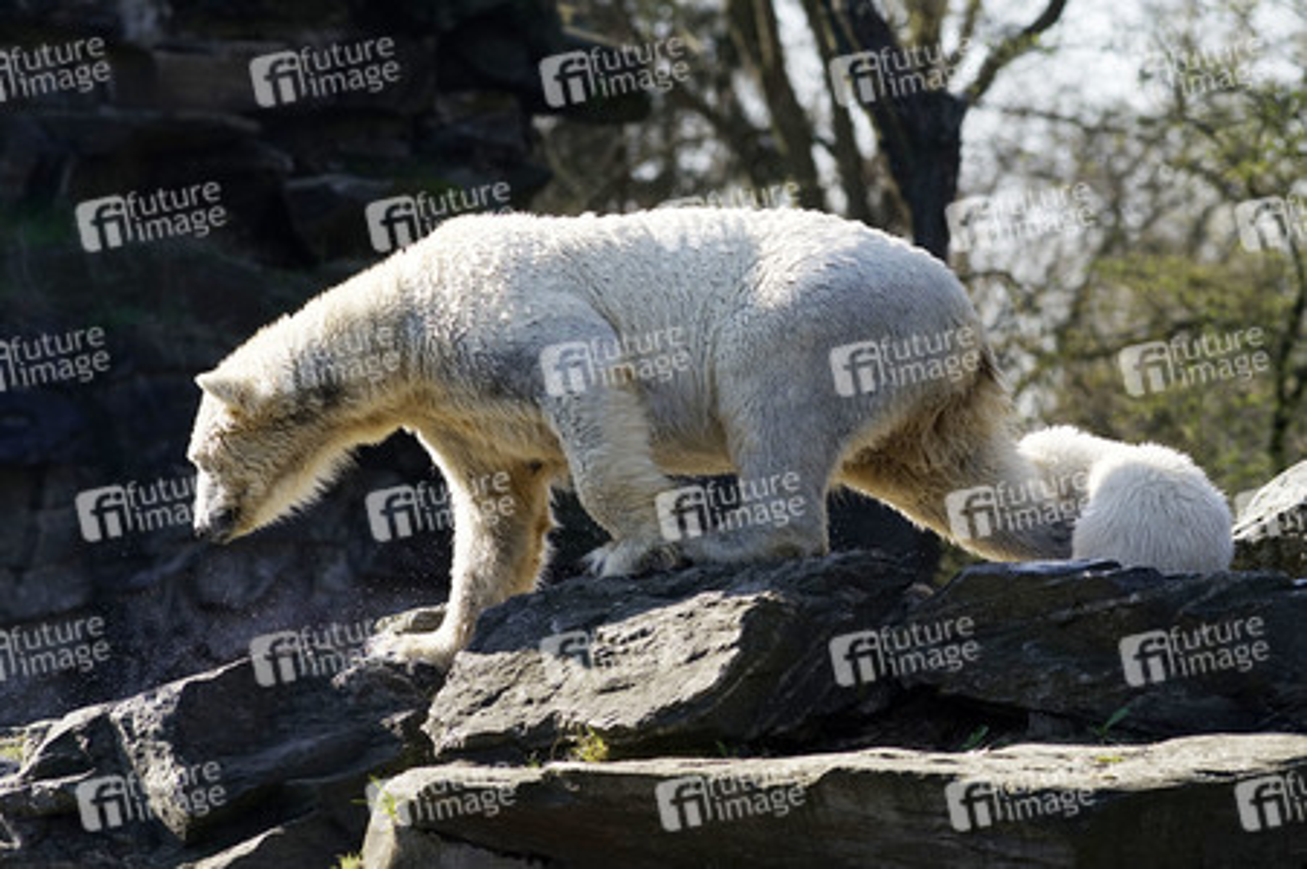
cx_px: 654
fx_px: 7256
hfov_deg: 10.3
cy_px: 434
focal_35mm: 200
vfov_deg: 6.9
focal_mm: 200
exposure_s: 1/2000
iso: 640
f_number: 5
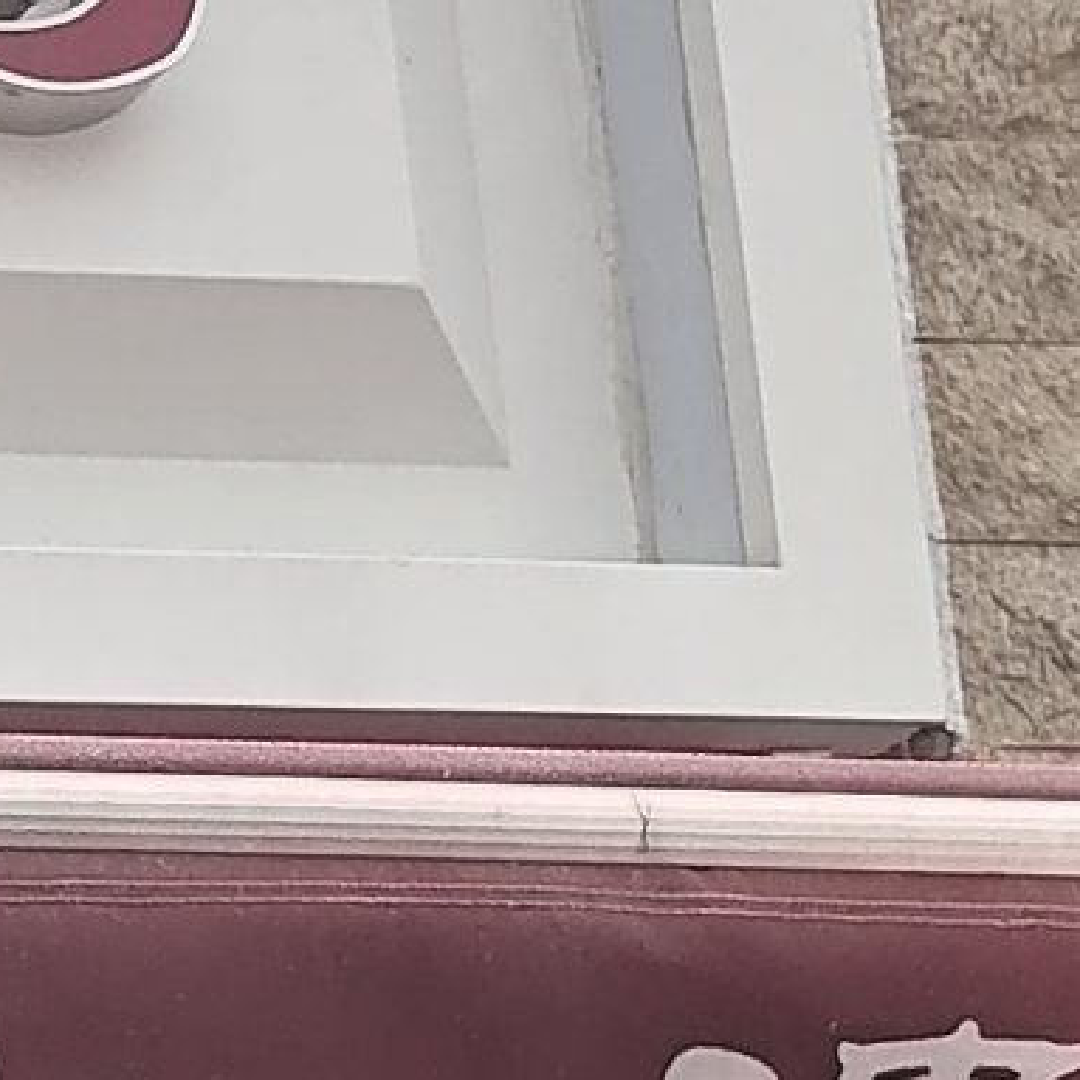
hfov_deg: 9.0
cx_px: -1706
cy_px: 1820
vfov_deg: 9.8
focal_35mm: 170
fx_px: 6001
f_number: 1.8
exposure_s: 1/588
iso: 50
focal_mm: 5.3
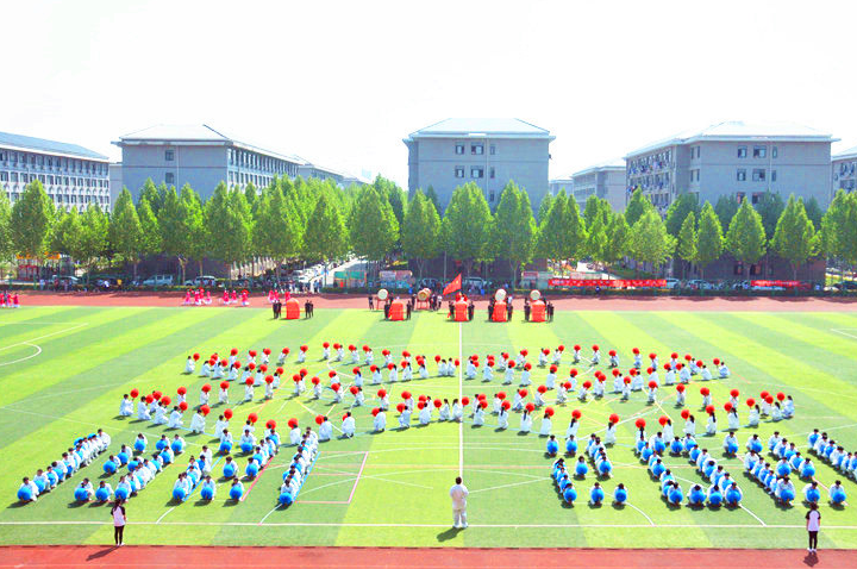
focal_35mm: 40
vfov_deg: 33.3
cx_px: 462
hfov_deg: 48.5
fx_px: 951
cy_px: 282
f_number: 9
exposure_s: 1/1600
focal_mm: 24
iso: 640
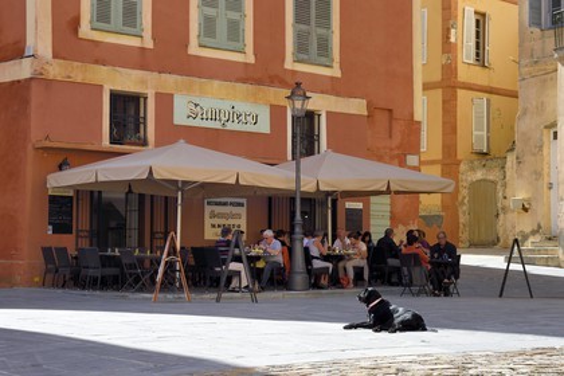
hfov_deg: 28.8
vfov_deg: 19.5
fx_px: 1097
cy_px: 188
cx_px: 282
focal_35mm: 70
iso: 200
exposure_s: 1/250
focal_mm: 70
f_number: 11
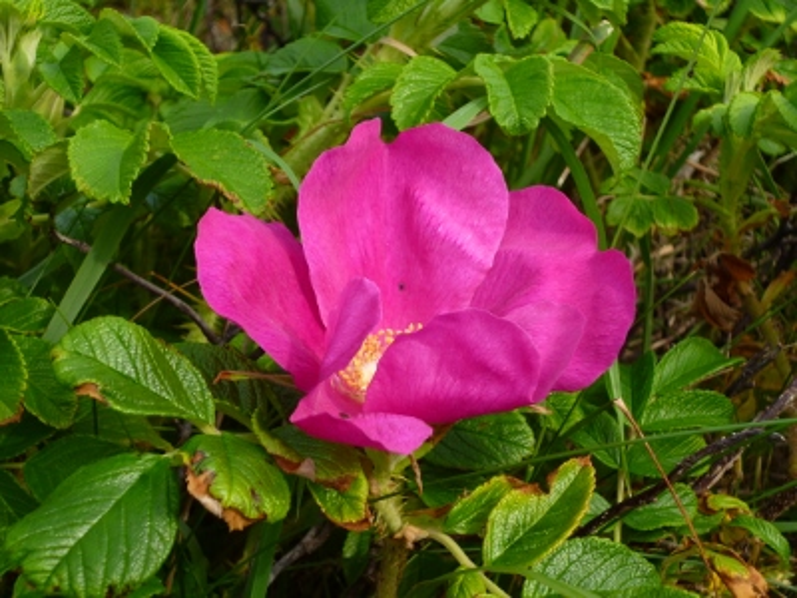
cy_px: 299
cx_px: 398
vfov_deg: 21.0
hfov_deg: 27.8
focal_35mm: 70
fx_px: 1612
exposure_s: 1/125
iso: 100
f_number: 5
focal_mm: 12.5
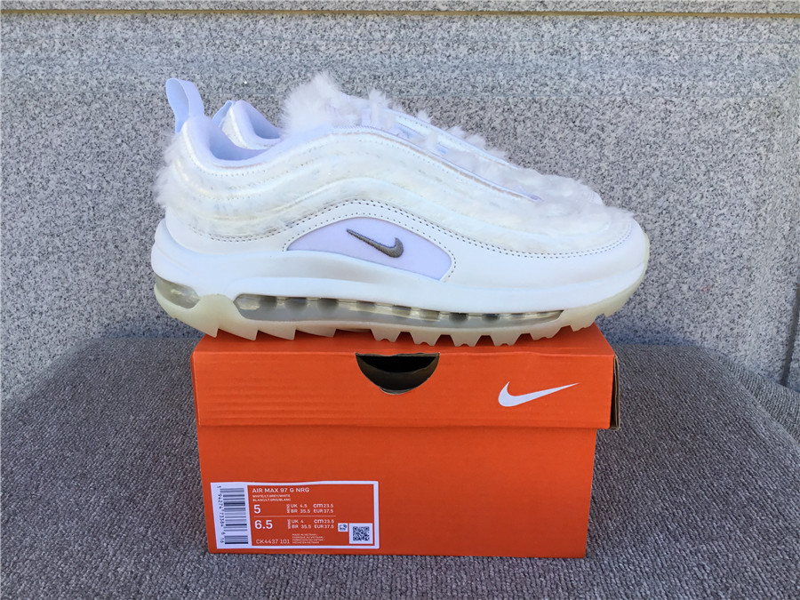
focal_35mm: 31
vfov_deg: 45.4
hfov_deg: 58.4
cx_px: 400
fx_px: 716
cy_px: 300
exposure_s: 1/232
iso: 25
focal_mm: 3.3
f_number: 2.4
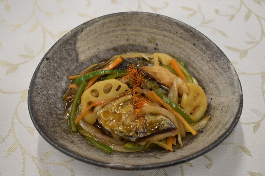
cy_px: 88
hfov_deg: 36.9
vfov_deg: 25.1
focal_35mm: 54
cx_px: 132
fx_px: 397
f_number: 4.8
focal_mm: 36
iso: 800
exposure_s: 1/125
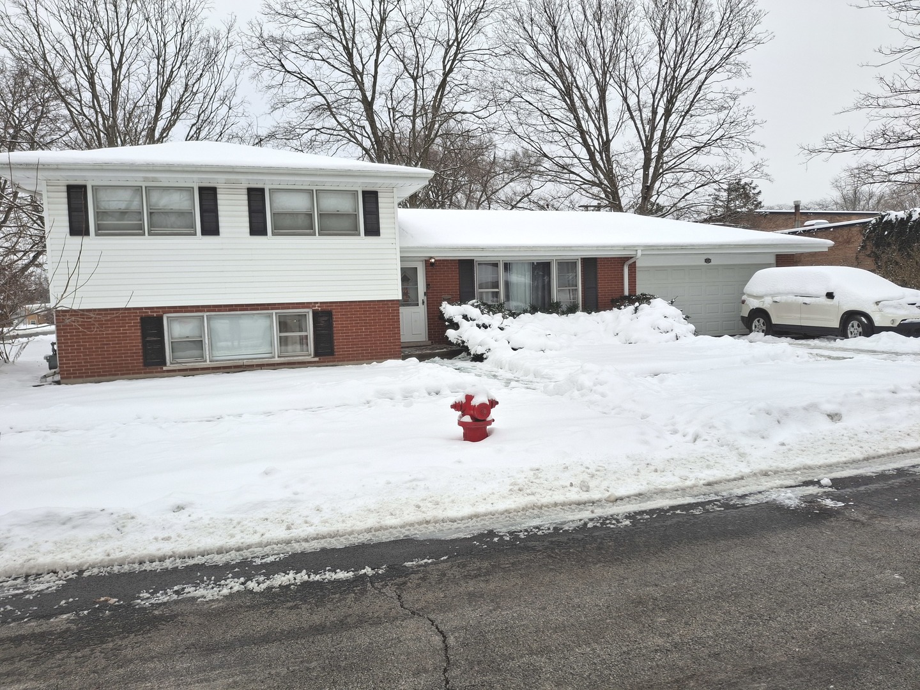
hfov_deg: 69.4
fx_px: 664
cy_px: 345
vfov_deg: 54.9
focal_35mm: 25
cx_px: 460
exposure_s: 1/365
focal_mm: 4.69
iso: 32
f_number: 1.8
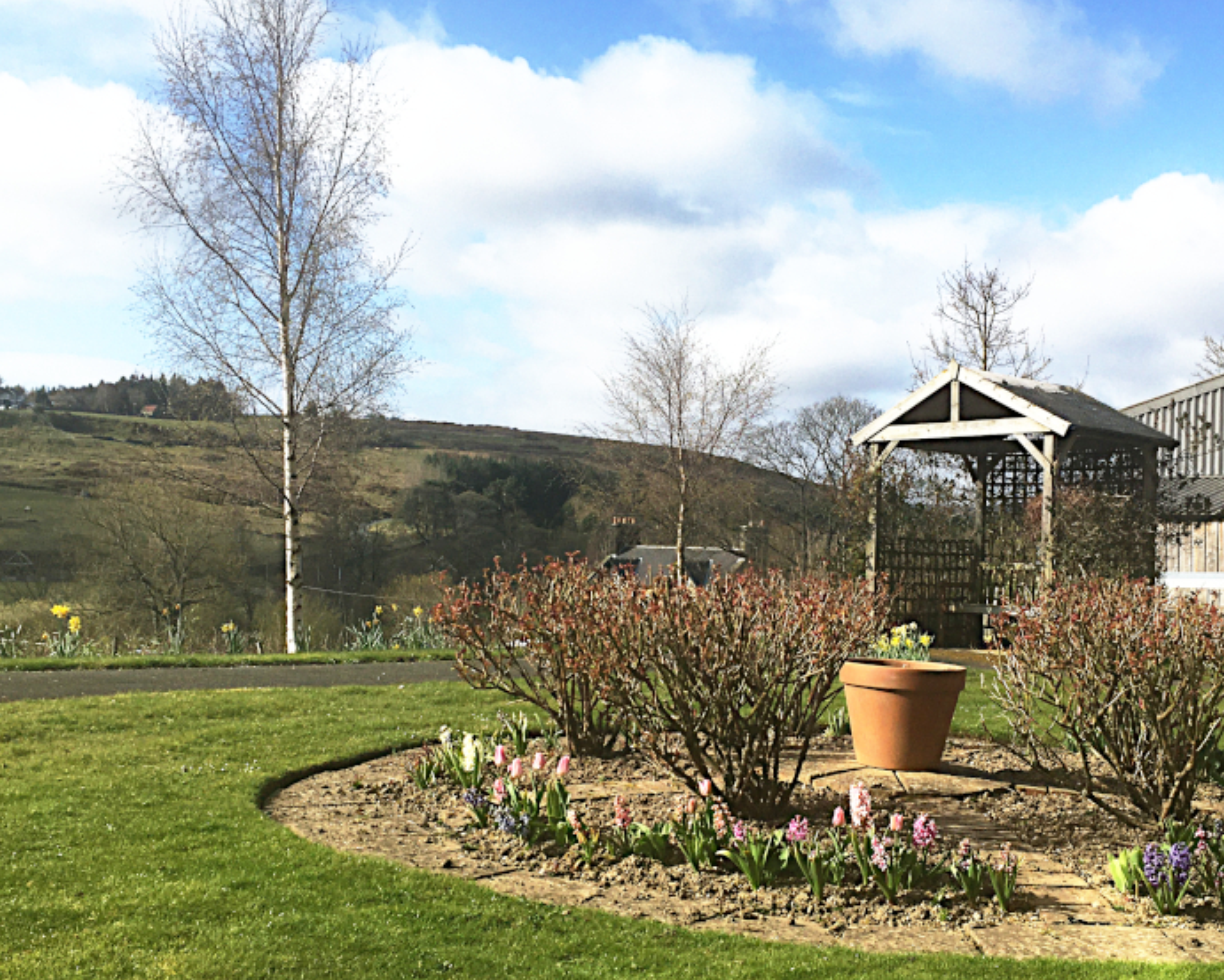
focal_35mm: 41
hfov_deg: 44.7
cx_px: 672
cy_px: 541
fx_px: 1485
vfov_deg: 36.5
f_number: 2.2
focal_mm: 4.15
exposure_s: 1/1304
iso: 25
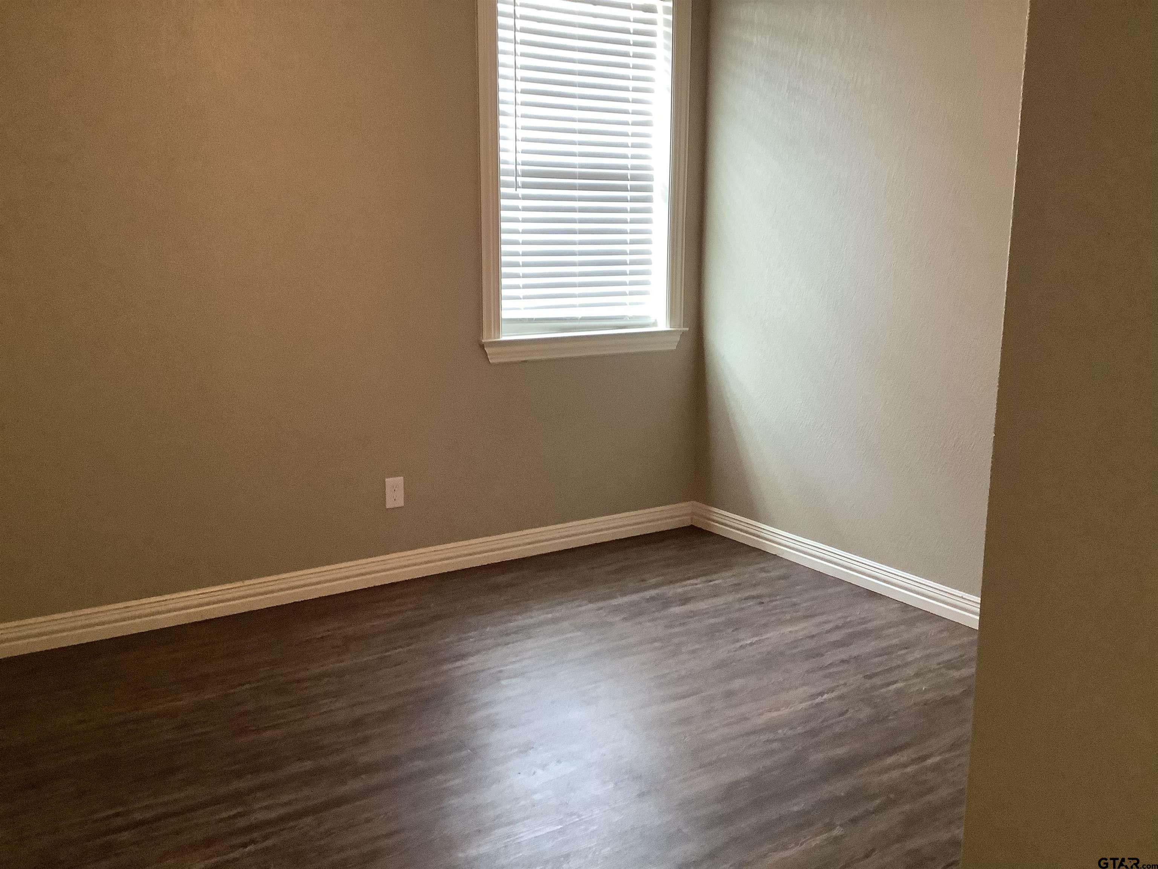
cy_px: 434
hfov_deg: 58.4
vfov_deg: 45.4
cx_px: 579
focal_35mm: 31
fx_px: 1037
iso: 400
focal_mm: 3.3
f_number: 2.4
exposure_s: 1/40
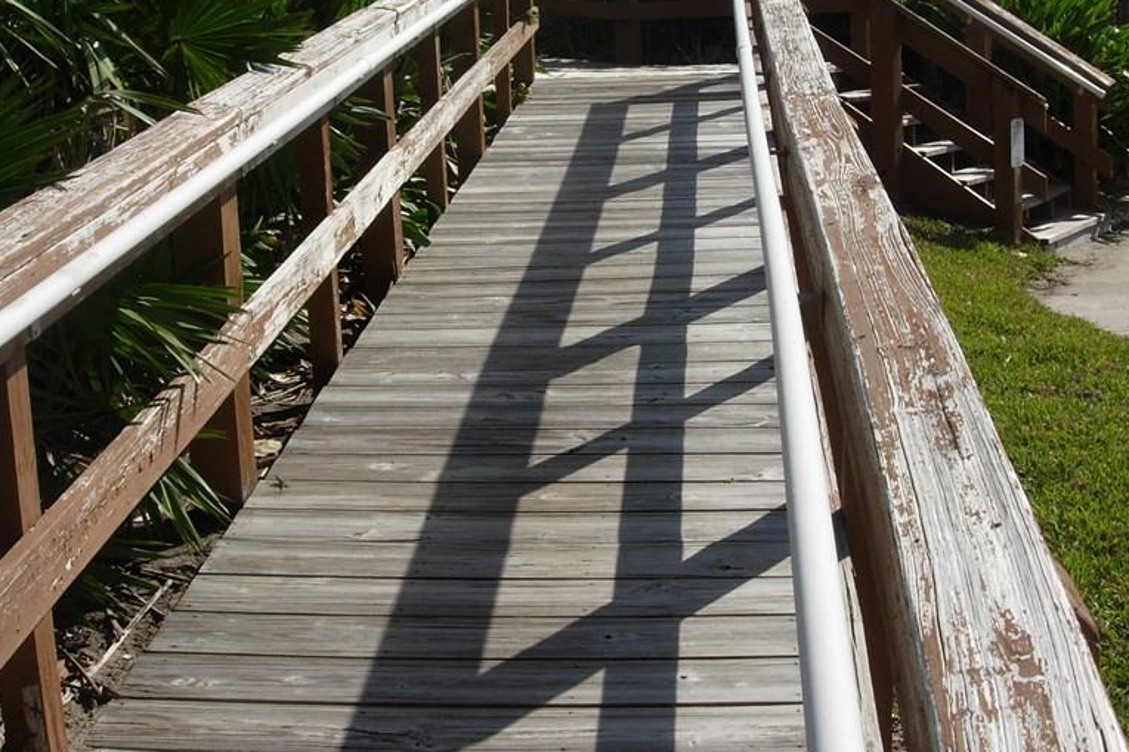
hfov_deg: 37.4
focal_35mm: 53
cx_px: 687
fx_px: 1662
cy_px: 228
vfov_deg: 25.3
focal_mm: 7.8
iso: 79
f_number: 4.8
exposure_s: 1/1328
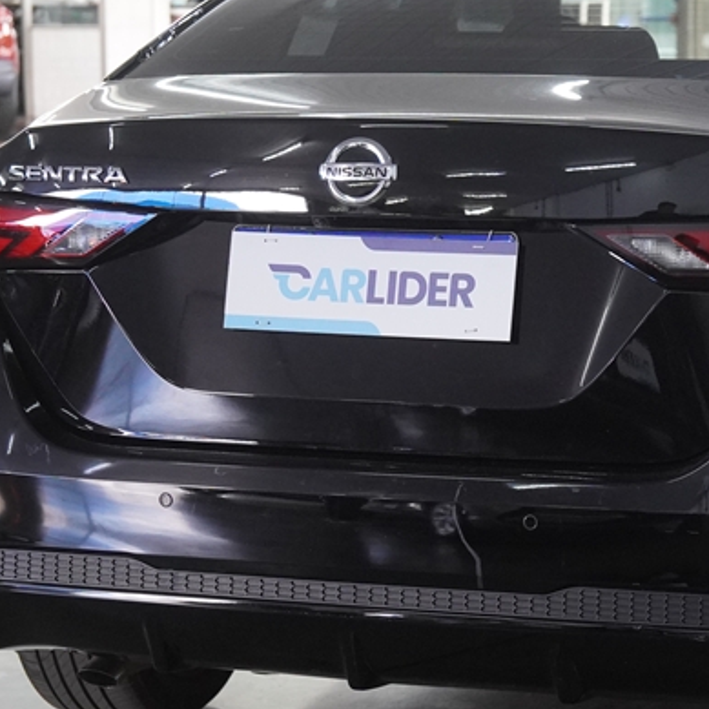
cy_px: 318
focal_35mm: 114
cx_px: 578
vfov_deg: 15.3
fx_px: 2642
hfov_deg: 15.2
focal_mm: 34
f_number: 3.5
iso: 1600
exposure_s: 1/160
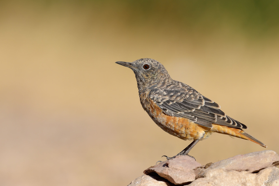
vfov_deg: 2.7
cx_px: 140
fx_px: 3875
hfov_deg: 4.1
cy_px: 93
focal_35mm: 500
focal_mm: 500
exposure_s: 1/2000
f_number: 9
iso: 640
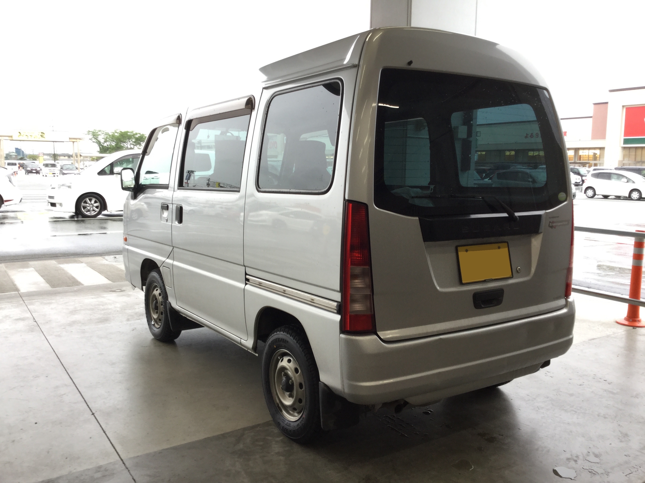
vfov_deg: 45.4
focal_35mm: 31
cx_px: 322
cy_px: 242
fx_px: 578
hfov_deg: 58.4
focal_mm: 3.3
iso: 25
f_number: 2.4
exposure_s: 1/60
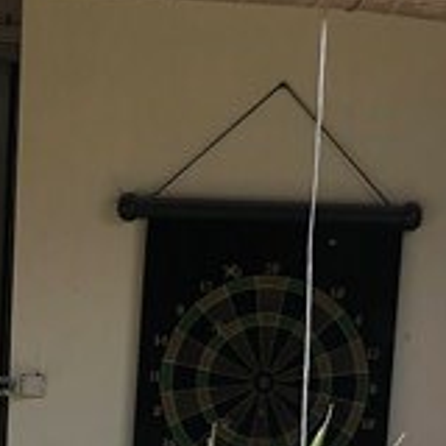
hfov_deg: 11.0
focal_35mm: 158
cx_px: 92
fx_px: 2303
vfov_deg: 10.5
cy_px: 767
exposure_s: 1/657
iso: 20
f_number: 1.8
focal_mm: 4
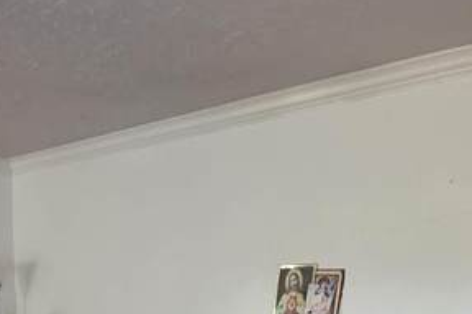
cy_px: 646
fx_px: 787
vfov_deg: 16.5
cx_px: 67
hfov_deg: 32.1
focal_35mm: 60
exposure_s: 1/60
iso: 160
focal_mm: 2.2
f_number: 1.9
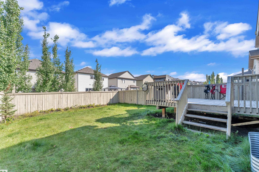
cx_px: 137
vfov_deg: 77.3
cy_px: 90
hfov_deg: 100.3
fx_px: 108
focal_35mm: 15
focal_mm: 14
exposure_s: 1/640
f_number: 6.3
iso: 200
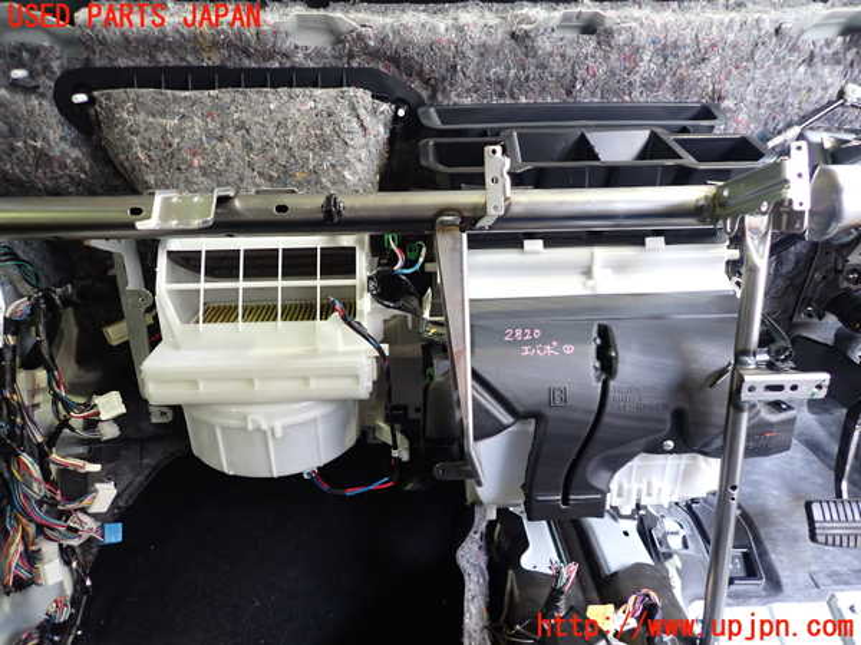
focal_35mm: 25
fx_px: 622
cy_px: 322
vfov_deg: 54.9
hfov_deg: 69.4
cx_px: 430
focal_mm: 4.5
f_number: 2
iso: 200
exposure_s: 1/30
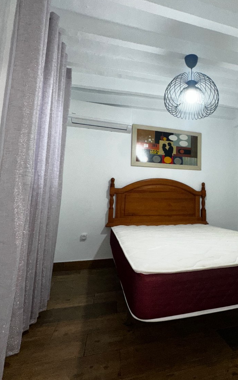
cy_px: 177
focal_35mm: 20
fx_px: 207
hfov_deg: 56.8
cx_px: 178
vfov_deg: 84.9
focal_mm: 2.22
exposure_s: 1/100
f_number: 2.2
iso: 125
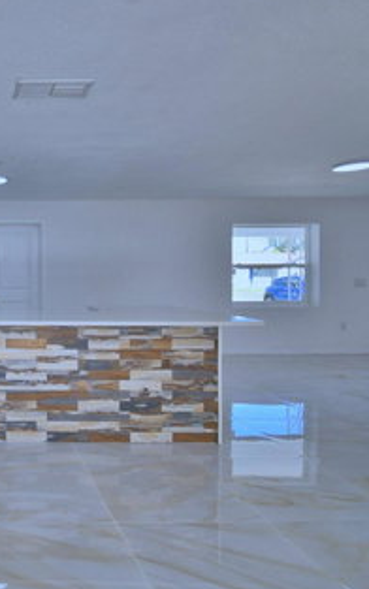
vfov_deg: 72.5
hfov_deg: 41.1
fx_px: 402
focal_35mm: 25
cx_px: -23
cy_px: 281
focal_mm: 10
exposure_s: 1/125
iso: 200
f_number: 4.5
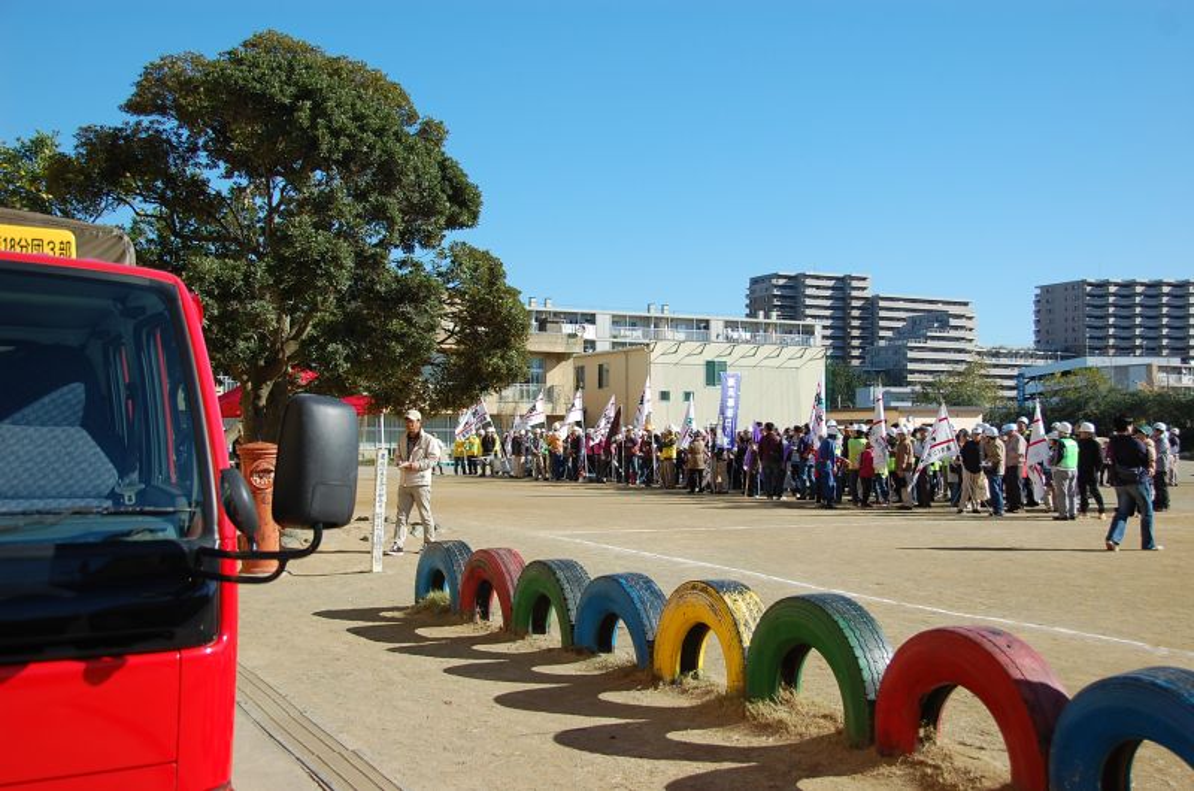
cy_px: 396
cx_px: 597
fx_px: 1291
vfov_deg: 34.1
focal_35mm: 39
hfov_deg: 49.6
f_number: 4.5
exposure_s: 1/1250
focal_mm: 26
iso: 200
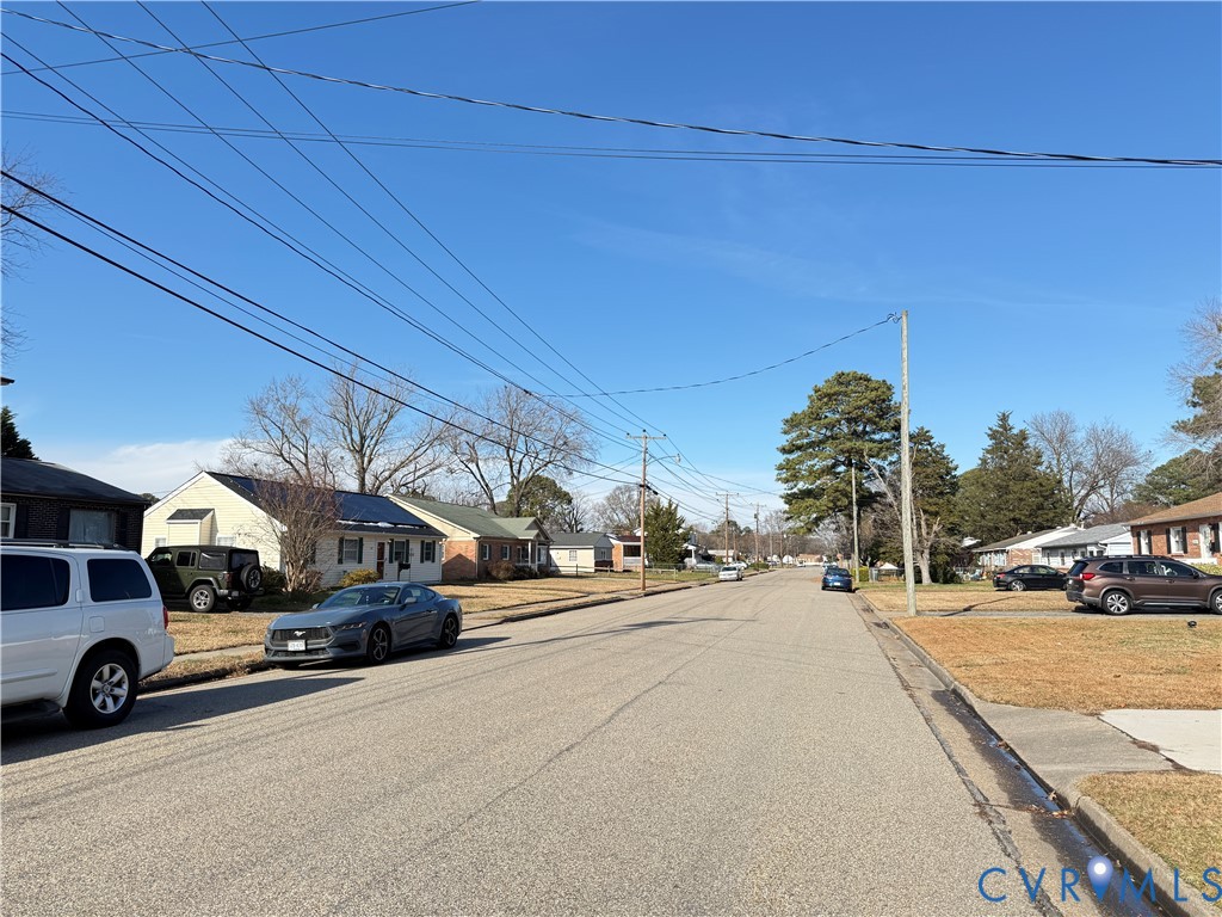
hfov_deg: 71.6
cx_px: 611
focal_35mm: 24
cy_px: 458
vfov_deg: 56.8
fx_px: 847
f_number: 1.78
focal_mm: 6.76
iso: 100
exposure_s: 1/3021
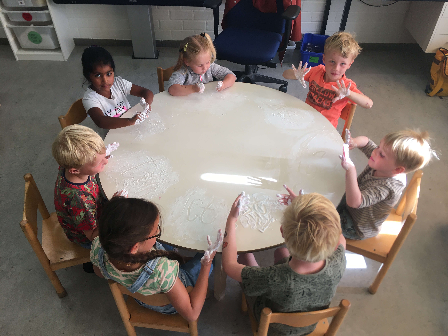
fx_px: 375
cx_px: 224
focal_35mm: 29
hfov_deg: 61.7
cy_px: 168
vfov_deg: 48.2
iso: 25
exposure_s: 1/33
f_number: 2.2
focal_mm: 4.15
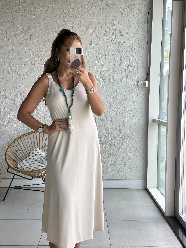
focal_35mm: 48
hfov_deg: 30.3
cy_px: 124
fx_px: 344
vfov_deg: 39.7
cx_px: 93
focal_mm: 6.86
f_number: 1.78
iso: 64
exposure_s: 1/421
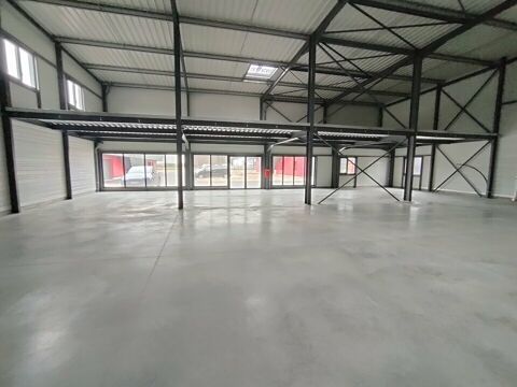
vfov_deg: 89.9
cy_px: 194
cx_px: 258
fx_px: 194
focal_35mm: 13
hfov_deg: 106.2
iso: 1853
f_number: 2.2
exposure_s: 1/20
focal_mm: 1.66
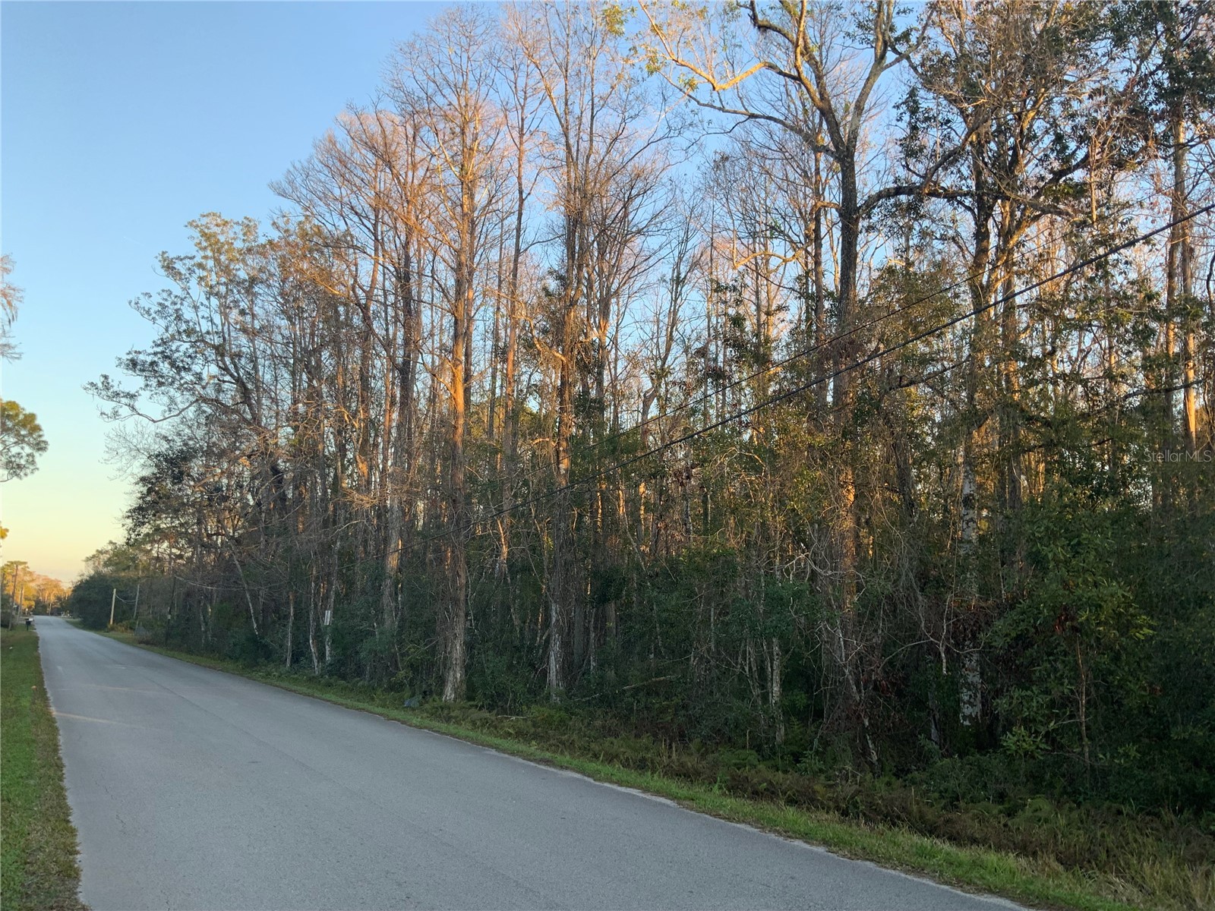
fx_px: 1018
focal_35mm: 29
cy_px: 456
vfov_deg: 48.2
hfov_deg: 61.7
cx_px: 608
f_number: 1.8
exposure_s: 1/216
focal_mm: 3
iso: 16
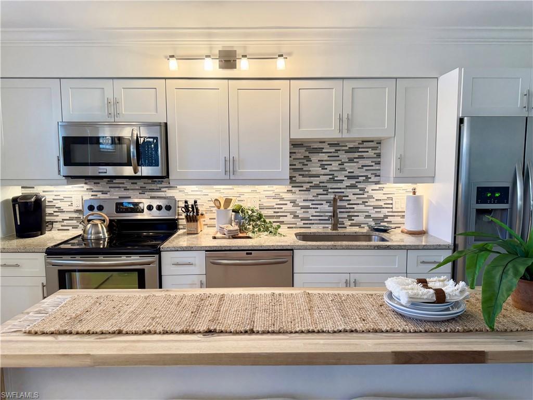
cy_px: 200
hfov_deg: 71.6
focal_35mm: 24
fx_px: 370
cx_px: 266
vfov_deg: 56.8
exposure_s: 1/120
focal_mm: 6.76
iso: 160
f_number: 1.78
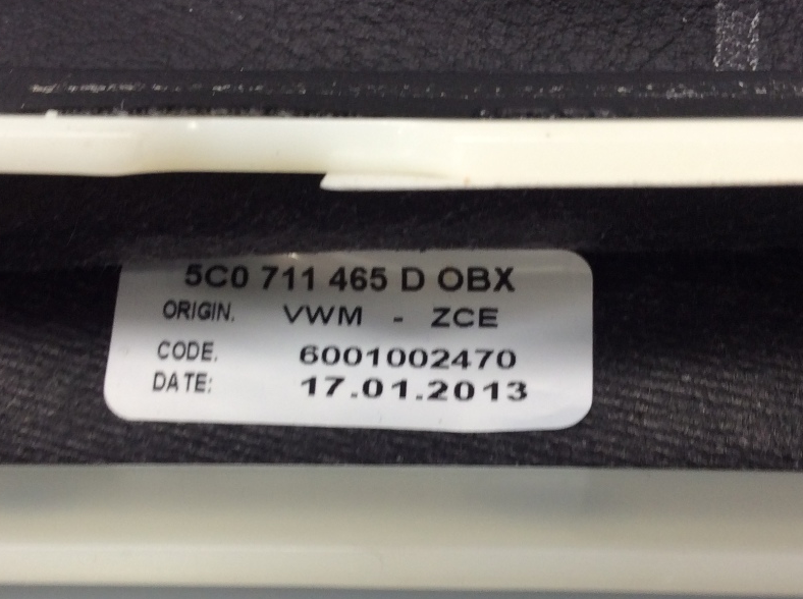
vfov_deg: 27.8
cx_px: 380
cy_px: 375
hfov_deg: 36.9
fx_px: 1204
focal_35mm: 52
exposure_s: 1/30
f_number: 2.4
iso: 40
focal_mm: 3.3
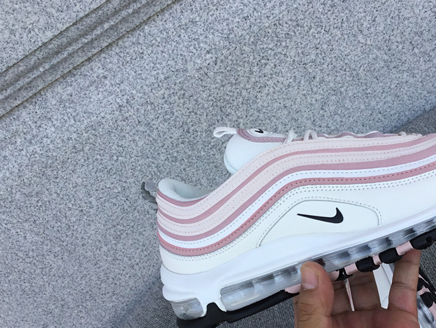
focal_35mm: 44
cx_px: 285
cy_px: 204
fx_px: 554
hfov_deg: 42.4
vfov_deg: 32.7
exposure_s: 1/436
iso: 25
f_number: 2.4
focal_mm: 3.3
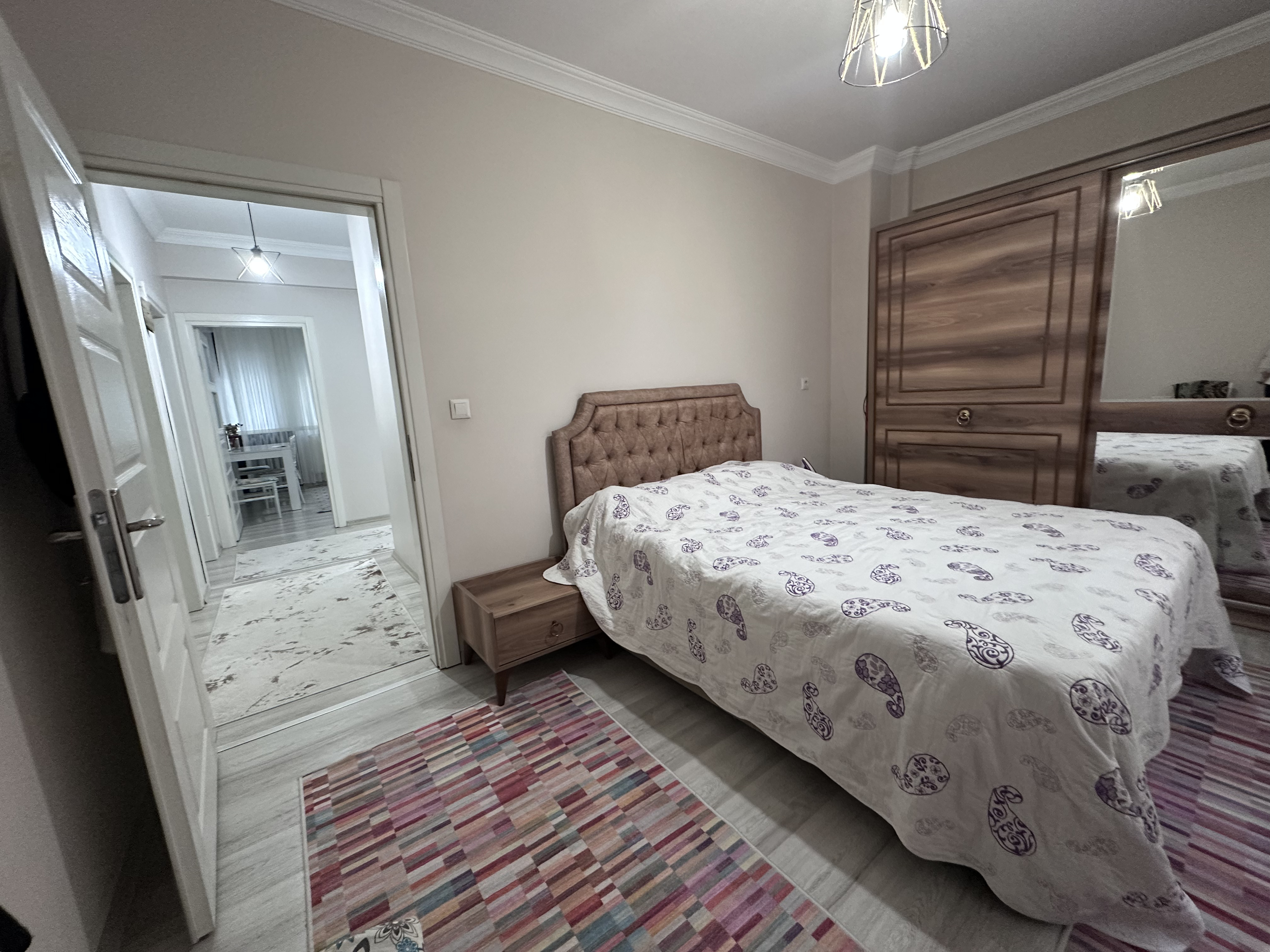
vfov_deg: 85.7
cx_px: 635
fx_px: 514
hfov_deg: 102.1
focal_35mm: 14
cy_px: 476
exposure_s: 1/50
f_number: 2.2
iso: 320
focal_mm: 2.22
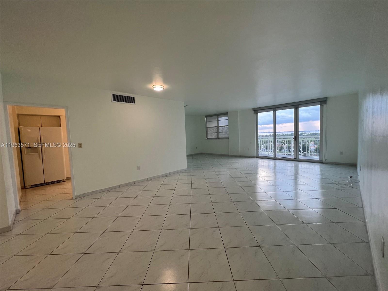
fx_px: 146
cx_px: 194
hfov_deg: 106.2
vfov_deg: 89.9
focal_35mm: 13
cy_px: 146
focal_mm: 1.57
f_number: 1.8
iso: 64
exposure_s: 1/120
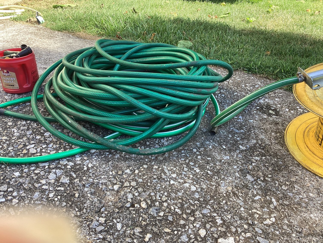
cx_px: 162
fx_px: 289
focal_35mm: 31
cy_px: 122
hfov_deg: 58.3
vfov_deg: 45.4
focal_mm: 3.3
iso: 25
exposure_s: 1/111
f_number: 2.4
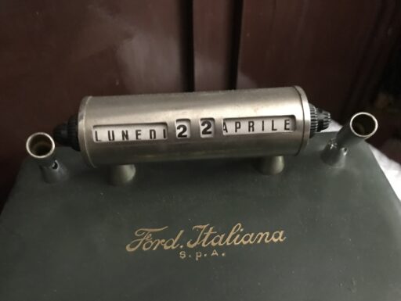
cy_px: 150
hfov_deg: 63.4
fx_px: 325
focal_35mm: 28
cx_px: 200
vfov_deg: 49.8
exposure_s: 1/4
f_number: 1.8
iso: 100
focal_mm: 3.99
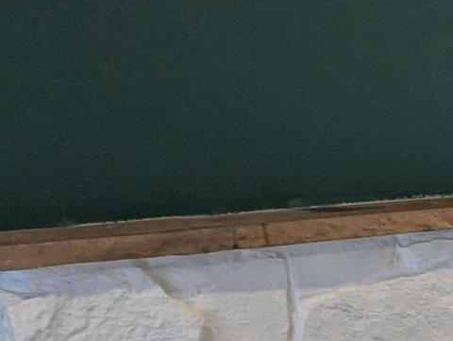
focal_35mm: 153
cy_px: 554
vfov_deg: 9.4
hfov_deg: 9.5
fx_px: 2004
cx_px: 1429
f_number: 1.85
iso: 40
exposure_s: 1/24
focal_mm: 6.81
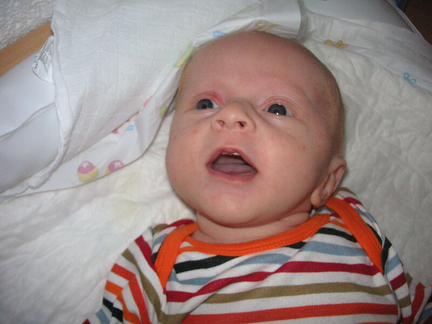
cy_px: 162
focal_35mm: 37
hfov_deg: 50.1
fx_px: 462
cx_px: 216
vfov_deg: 38.7
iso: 160
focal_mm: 6.1
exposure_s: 1/45
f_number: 6.7
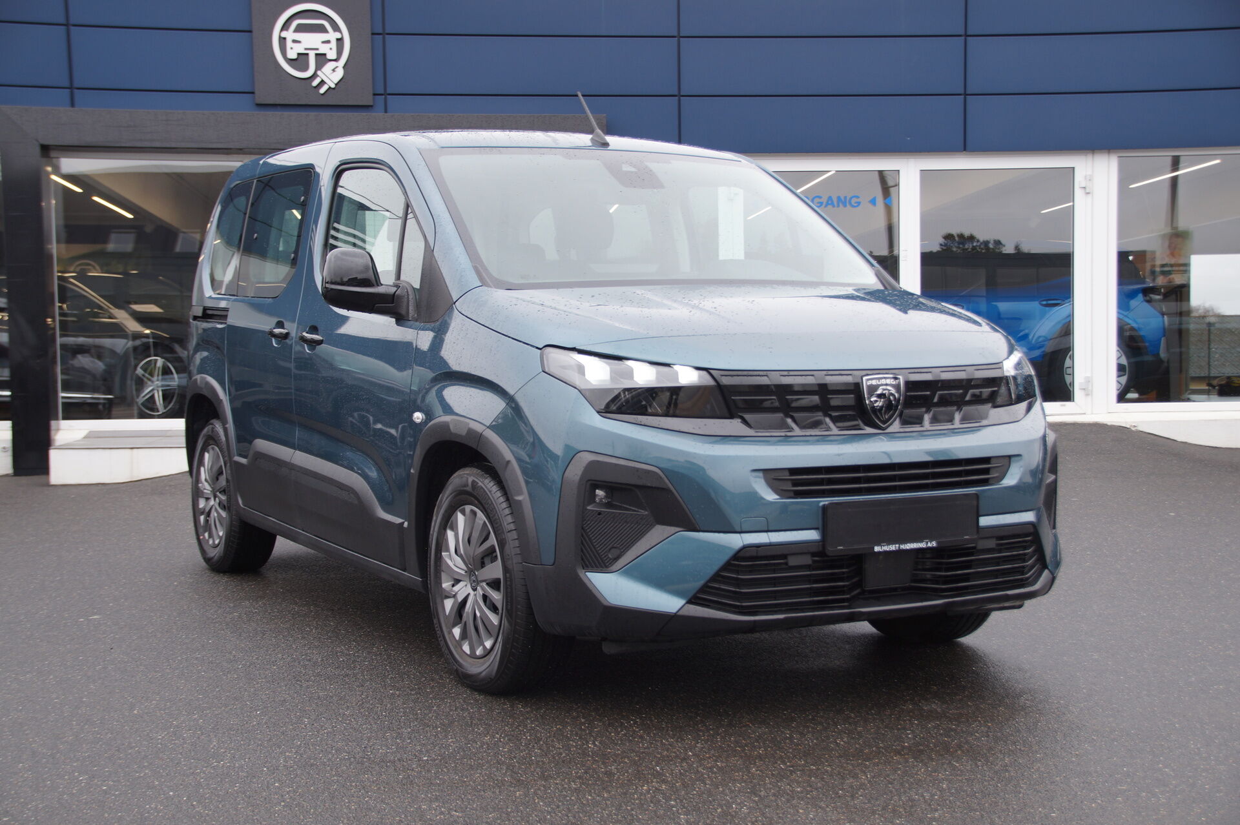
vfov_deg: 25.7
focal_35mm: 52
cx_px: 620
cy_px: 412
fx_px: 1807
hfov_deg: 37.9
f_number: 5
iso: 100
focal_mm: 35
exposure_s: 1/80
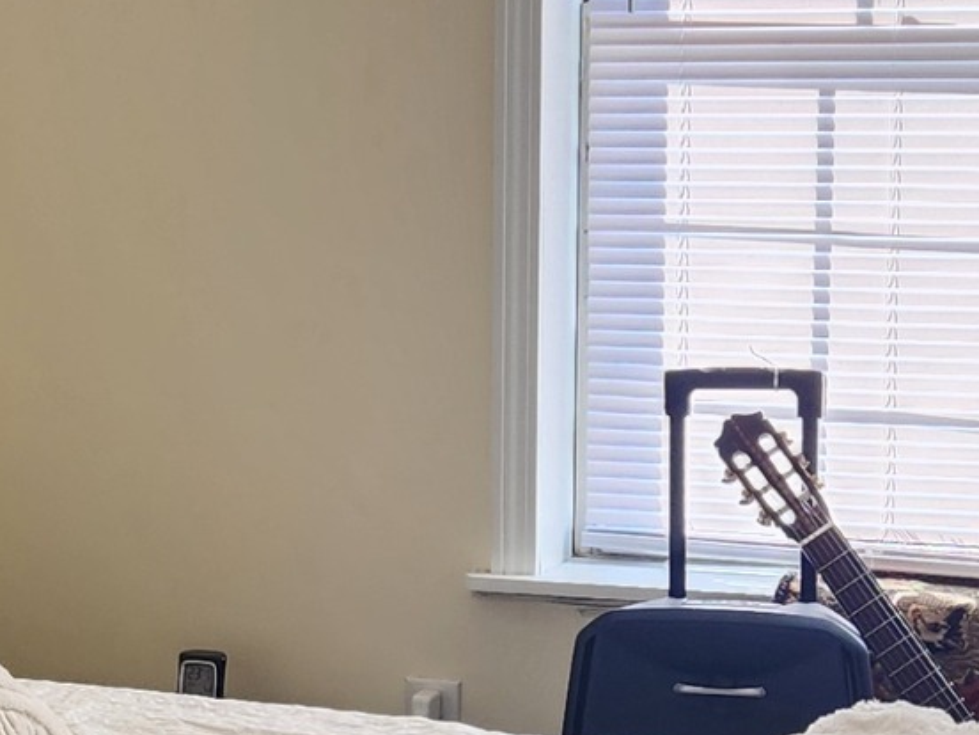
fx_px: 3620
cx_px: 213
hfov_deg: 15.3
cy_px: 746
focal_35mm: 128
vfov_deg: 11.5
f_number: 1.8
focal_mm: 5.4
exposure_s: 1/180
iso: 50
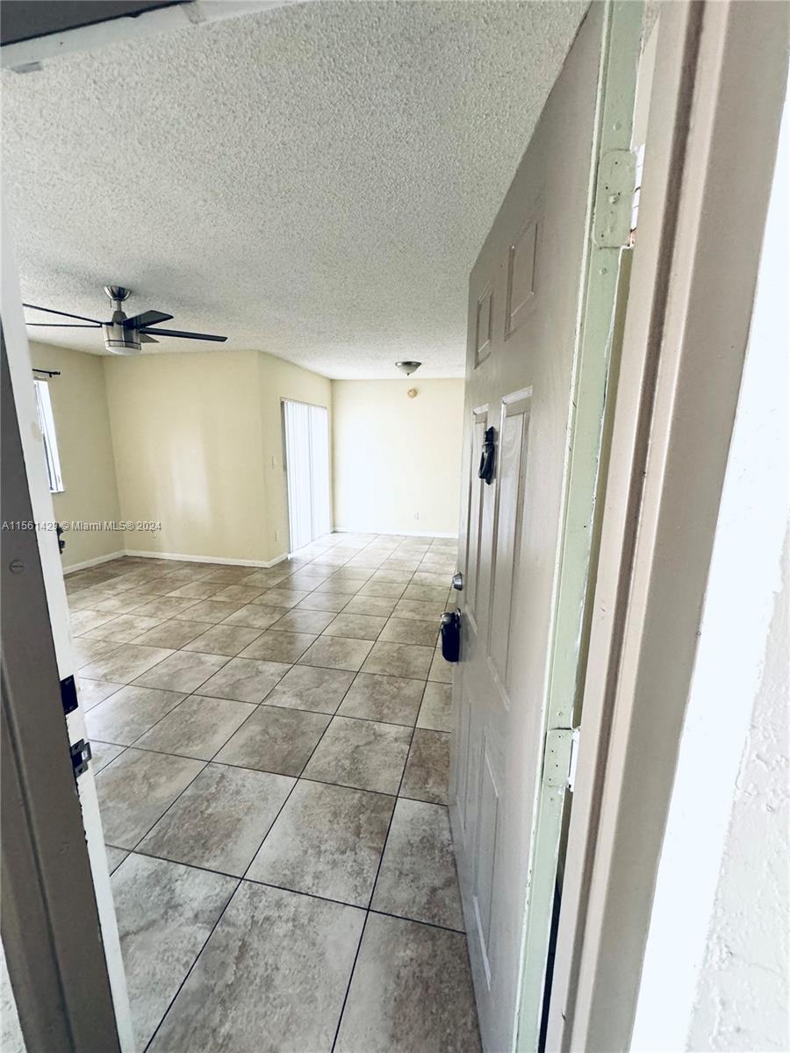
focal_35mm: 14
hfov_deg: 85.7
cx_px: 395
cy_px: 526
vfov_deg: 102.1
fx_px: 426
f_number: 2.2
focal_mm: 2.22
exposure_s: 1/91
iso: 320
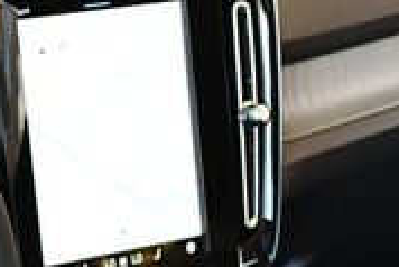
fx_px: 1753
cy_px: 372
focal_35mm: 158
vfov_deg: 8.5
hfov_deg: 12.4
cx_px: -191
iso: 800
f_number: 3.8
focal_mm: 22
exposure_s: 1/160
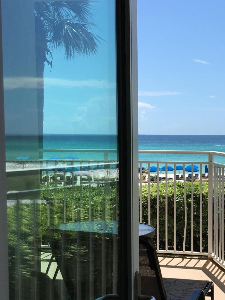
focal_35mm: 61
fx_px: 529
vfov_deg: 31.6
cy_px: 179
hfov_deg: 23.1
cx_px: 223
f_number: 2.2
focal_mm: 4.15
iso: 25
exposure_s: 1/1748
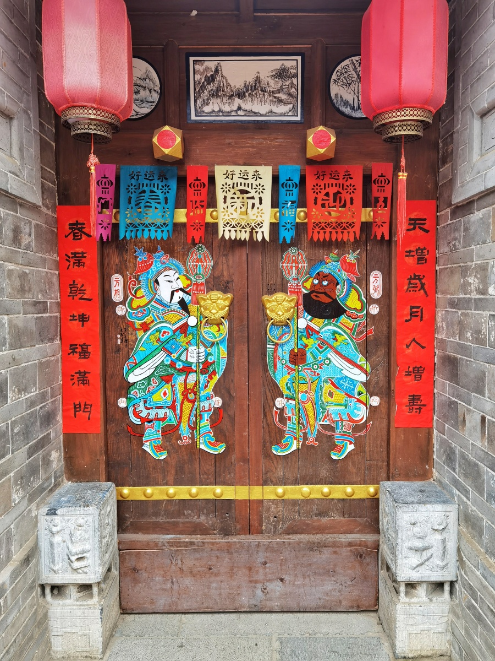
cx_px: 248
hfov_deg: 51.4
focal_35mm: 27
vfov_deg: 65.3
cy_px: 330
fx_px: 515
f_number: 1.9
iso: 125
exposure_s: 1/60
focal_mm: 6.71
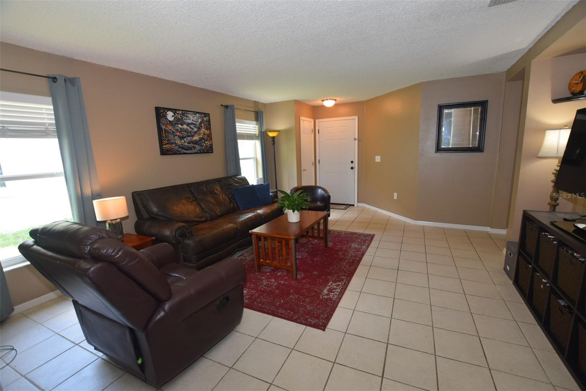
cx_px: 293
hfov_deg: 100.4
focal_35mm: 15
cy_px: 196
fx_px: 244
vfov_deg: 77.3
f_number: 5
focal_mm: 10
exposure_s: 1/100
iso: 800
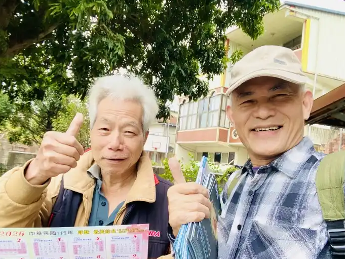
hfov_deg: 65.3
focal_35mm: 27
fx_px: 269
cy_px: 147
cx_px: 182
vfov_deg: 51.2
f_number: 2.2
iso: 100
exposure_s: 1/82
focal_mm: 2.71
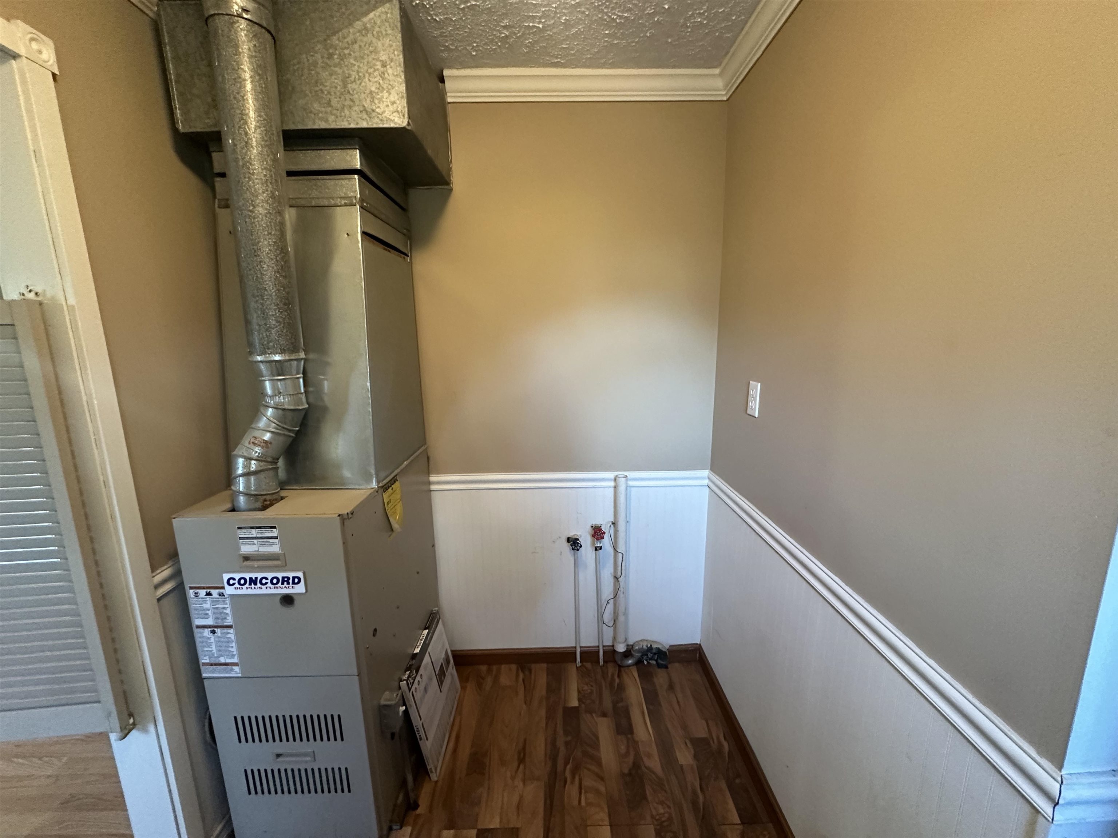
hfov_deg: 102.1
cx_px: 559
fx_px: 452
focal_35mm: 14
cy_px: 419
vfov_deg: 85.7
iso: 400
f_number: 2.2
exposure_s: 1/60
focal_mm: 2.22
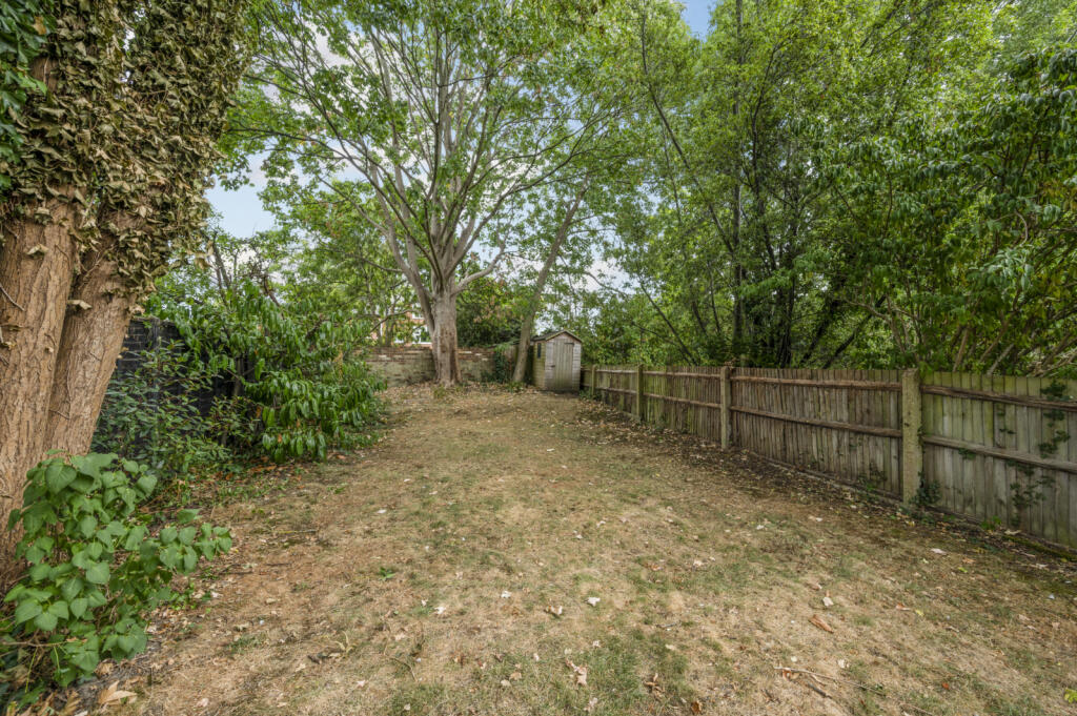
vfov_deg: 81.1
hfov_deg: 104.3
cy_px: 358
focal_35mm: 14
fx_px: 418
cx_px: 538
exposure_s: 1/125
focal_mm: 14
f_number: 8
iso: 200
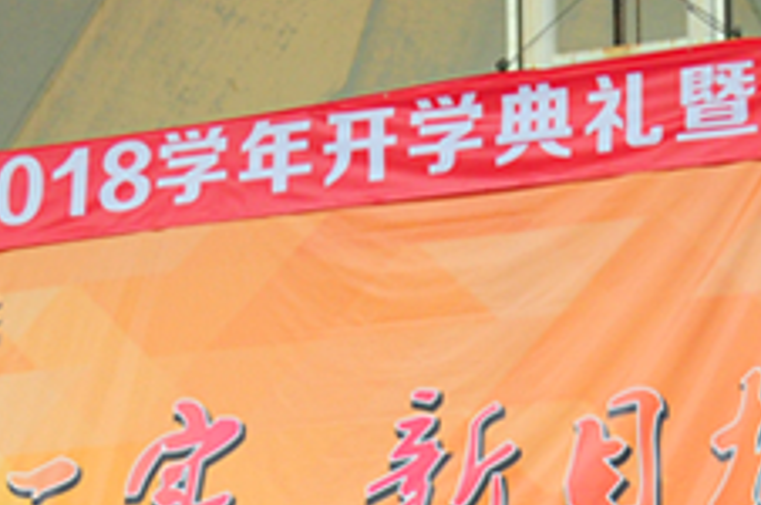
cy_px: 739
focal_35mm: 124
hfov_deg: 16.4
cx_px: 643
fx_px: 2617
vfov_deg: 10.7
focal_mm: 24
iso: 640
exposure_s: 1/800
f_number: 4
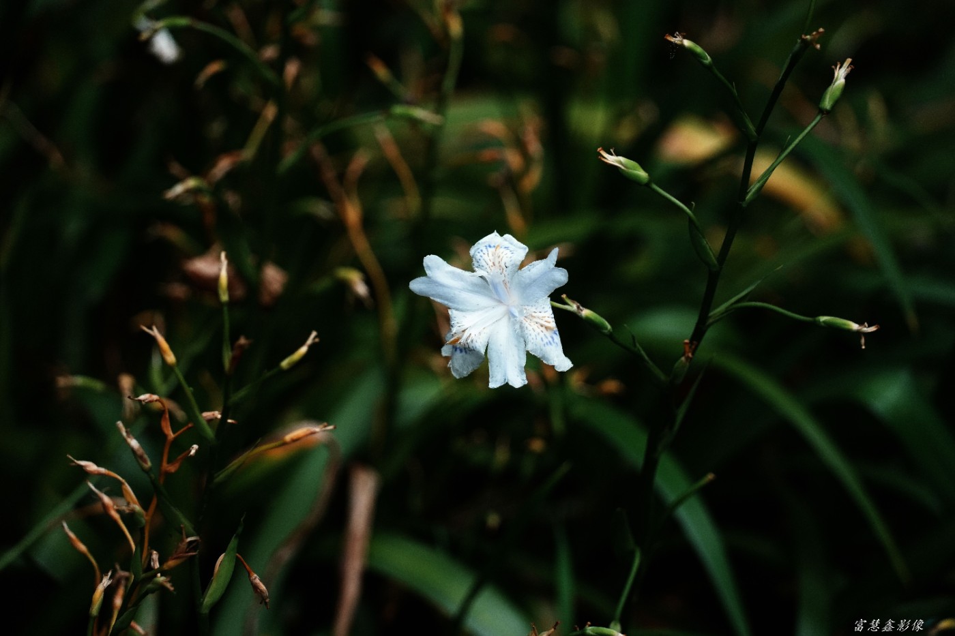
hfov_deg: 10.3
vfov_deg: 6.9
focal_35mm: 200
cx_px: 478
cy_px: 318
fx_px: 5305
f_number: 5.6
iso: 800
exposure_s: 1/400
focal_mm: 200
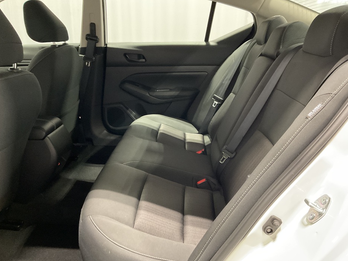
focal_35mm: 30
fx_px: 302
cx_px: 178
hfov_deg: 60.0
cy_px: 134
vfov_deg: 46.8
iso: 320
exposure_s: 1/33
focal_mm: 3
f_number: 1.8
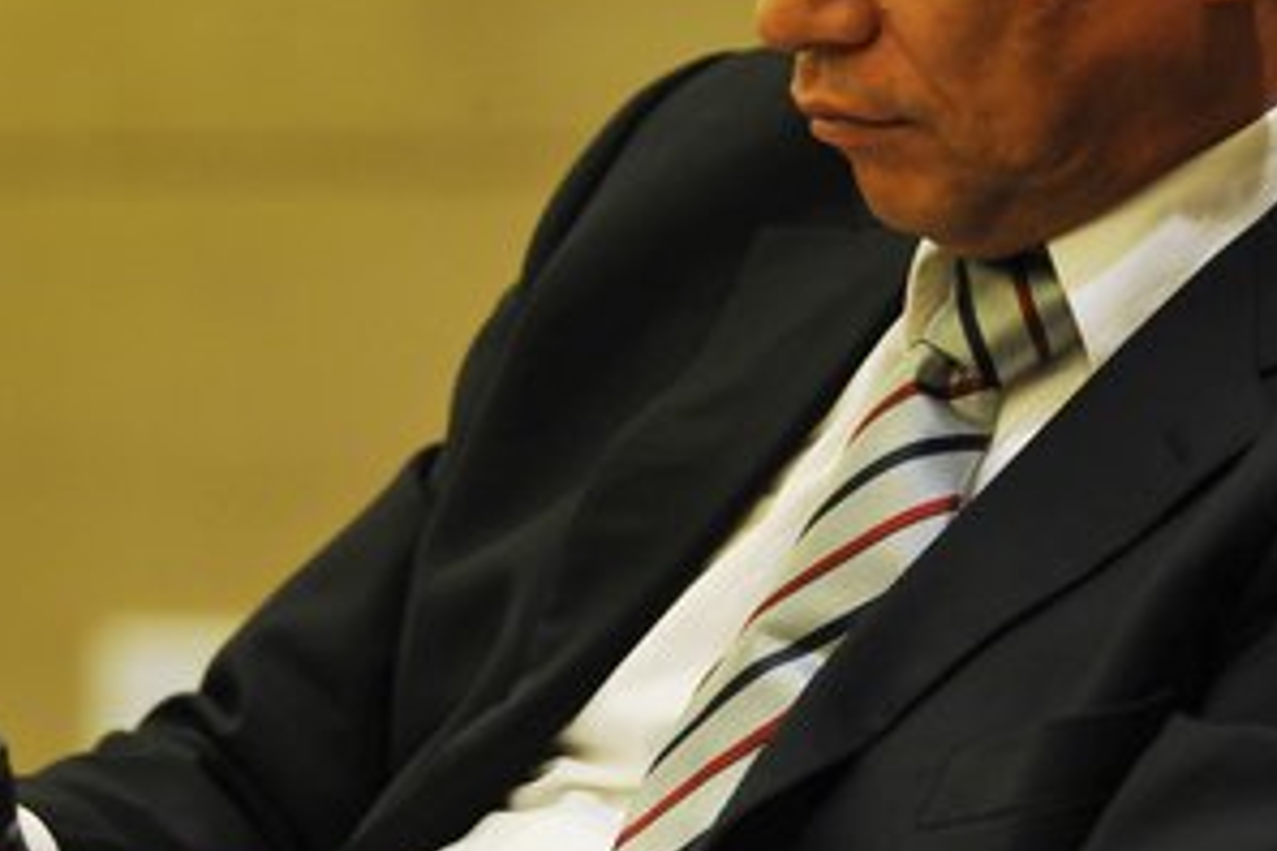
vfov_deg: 2.7
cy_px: 312
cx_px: 443
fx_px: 17912
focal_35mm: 505
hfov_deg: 4.1
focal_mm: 300
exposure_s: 1/50
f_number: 4
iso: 2500
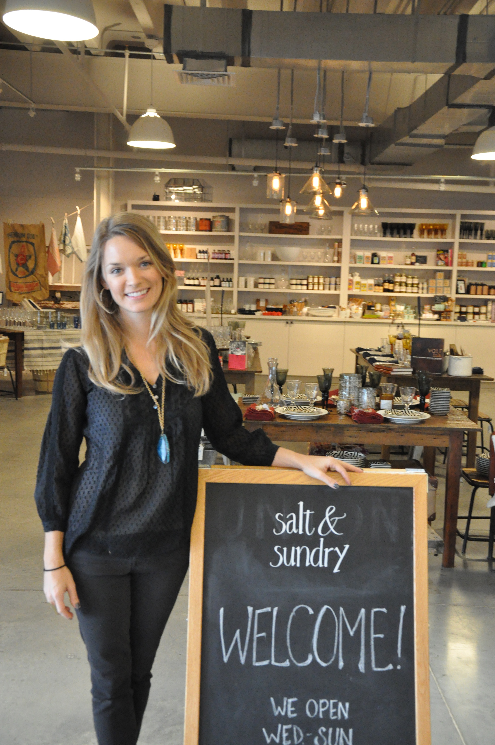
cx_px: 248
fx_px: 806
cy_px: 372
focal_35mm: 39
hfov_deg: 34.1
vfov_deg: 49.6
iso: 3200
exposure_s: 1/60
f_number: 4.5
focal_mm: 26
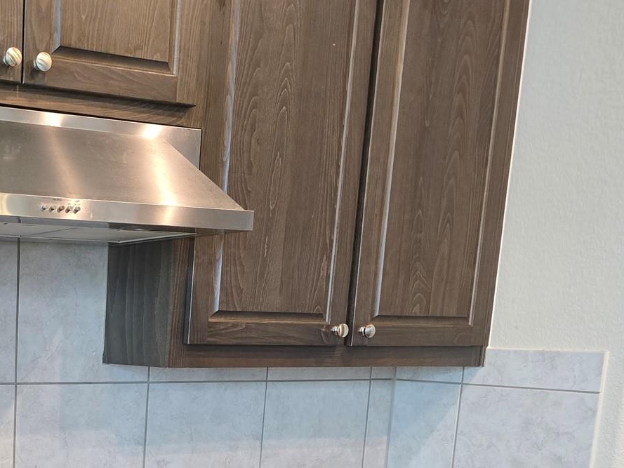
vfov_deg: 25.7
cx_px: -7
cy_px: 502
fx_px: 956
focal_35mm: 53
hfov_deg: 33.0
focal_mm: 6.3
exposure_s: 1/120
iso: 640
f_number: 1.7
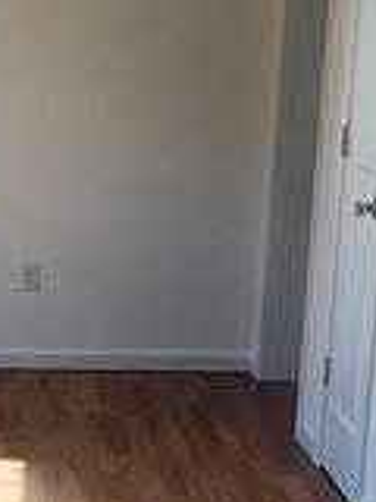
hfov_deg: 15.9
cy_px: 383
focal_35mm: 88
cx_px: -125
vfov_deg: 22.0
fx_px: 1274
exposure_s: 1/126
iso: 50
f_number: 2.2
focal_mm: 2.2
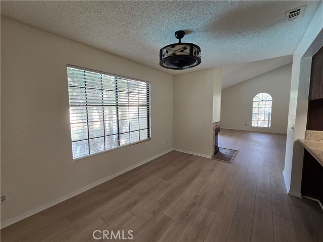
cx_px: 162
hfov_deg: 106.2
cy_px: 121
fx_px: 121
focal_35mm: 13
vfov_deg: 89.9
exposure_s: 1/60
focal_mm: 2.2
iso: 125
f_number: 2.2
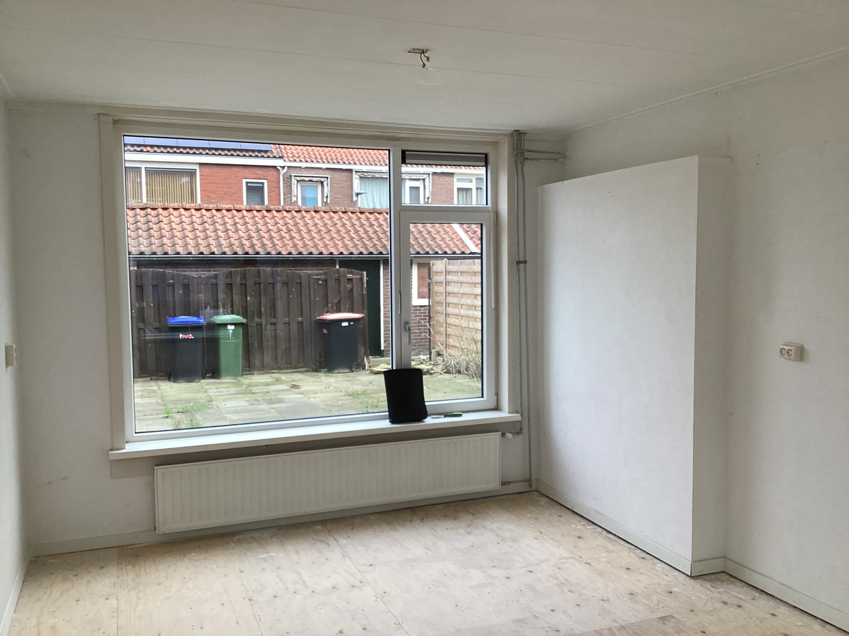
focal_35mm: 31
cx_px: 424
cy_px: 318
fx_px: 760
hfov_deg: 58.4
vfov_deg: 45.4
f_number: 2.4
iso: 50
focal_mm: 3.3
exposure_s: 1/100
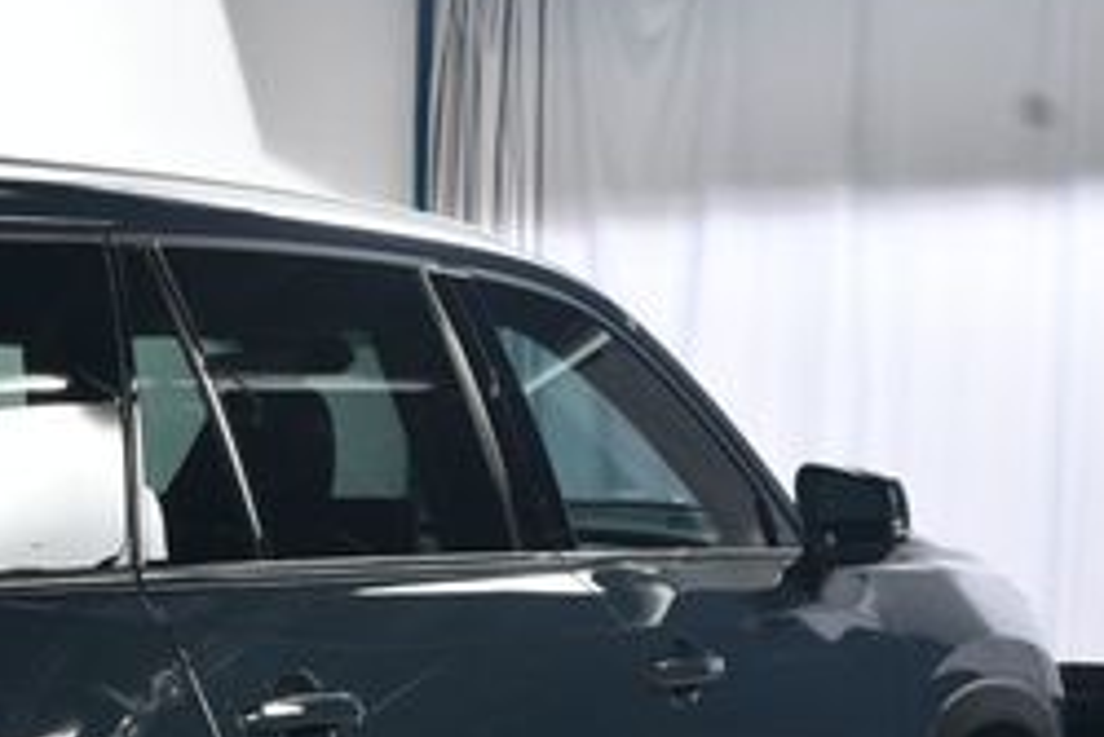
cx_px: -287
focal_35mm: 92
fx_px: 2823
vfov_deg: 14.5
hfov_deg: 20.4
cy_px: 808
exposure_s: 1/160
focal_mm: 24
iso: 100
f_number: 10
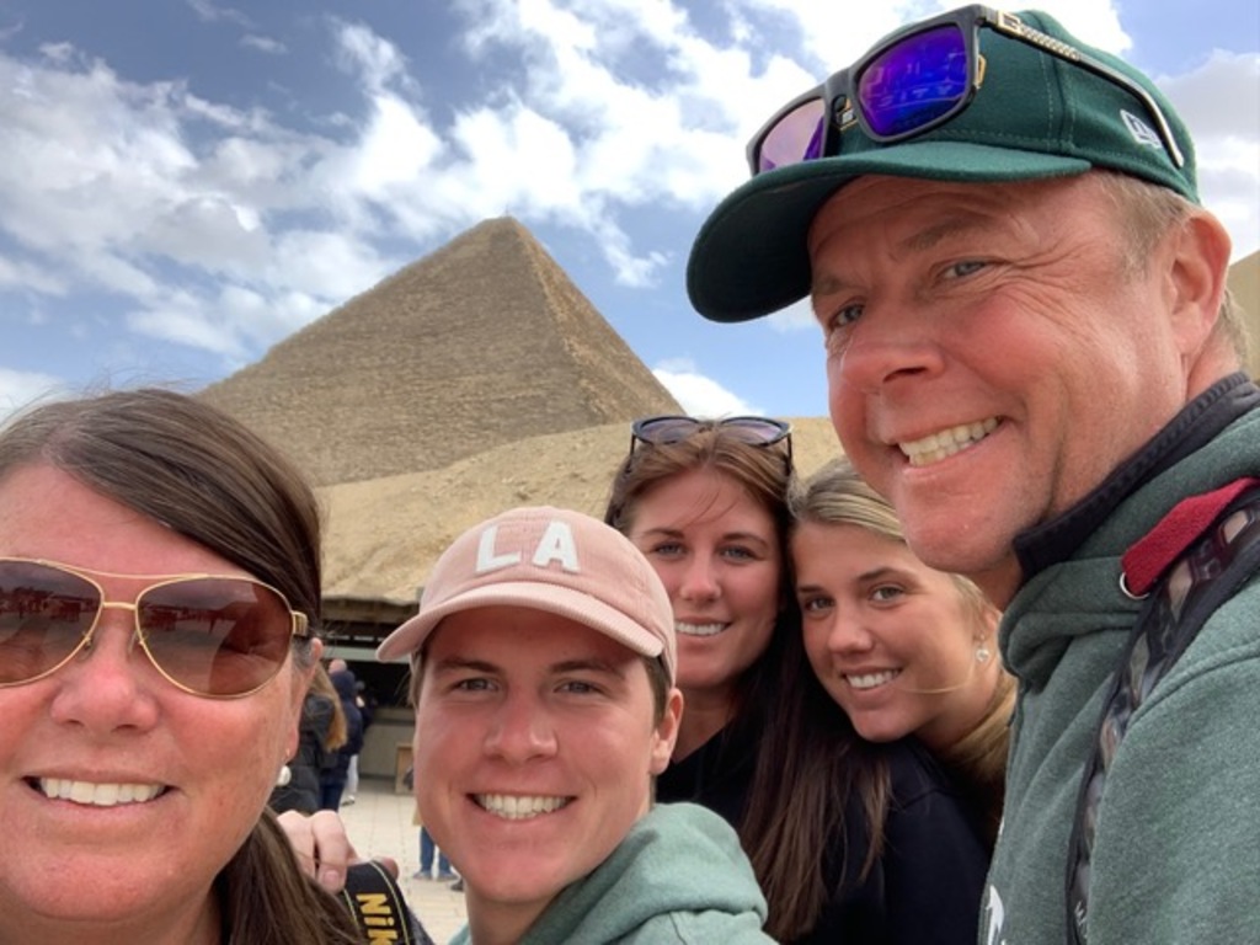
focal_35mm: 32
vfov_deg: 44.2
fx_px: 1165
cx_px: 630
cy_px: 472
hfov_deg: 56.8
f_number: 2.2
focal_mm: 2.87
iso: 16
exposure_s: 1/166
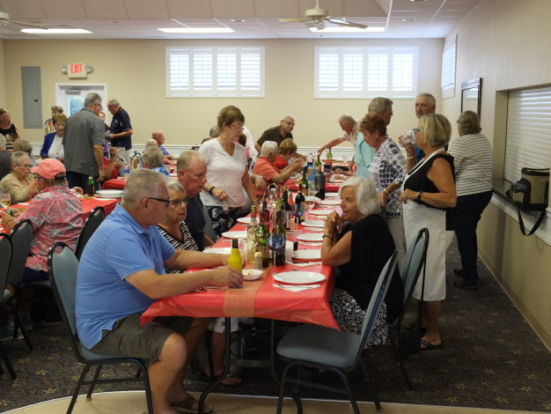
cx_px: 275
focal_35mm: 42
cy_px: 211
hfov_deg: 44.8
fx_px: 669
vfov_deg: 34.4
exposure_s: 1/60
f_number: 3.2
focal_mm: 25.4
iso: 800
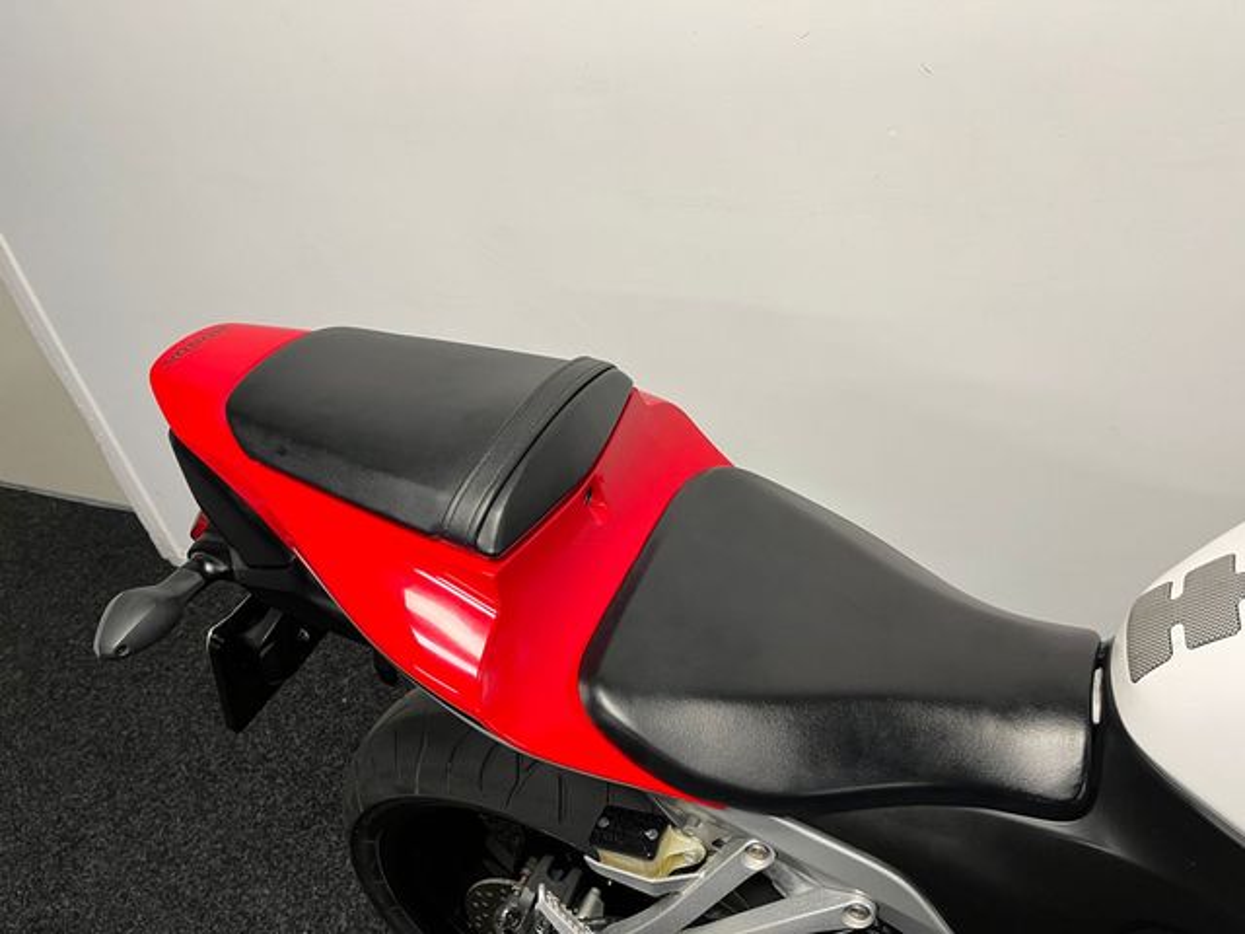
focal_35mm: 26
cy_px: 467
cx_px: 622
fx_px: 935
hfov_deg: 67.3
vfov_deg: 53.1
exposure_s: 1/50
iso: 80
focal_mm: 5.1
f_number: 1.6
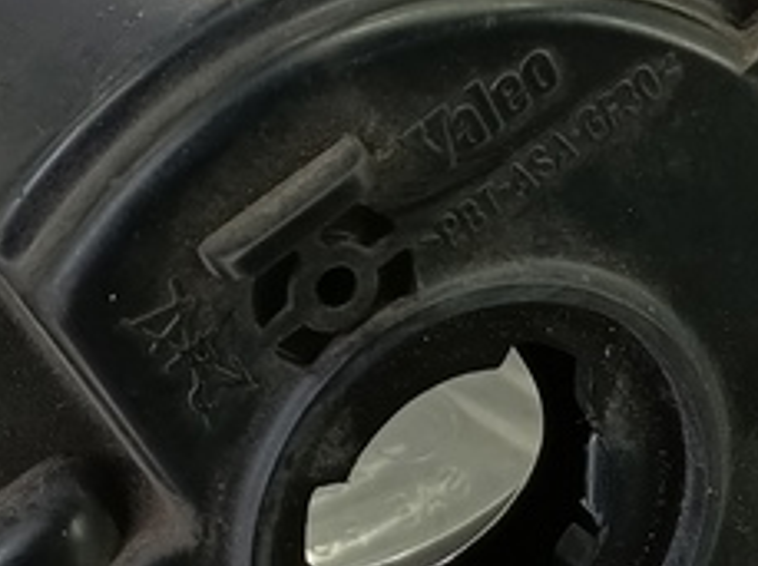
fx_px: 2252
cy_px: 361
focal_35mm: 103
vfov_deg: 14.3
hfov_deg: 19.1
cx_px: 351
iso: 150
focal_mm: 4.11
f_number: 1.6
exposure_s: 1/50
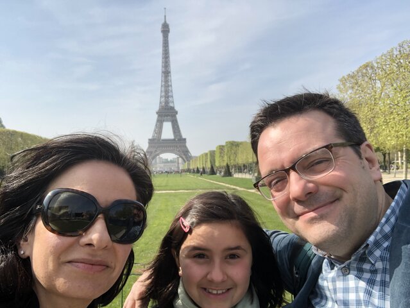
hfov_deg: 56.8
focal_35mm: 32
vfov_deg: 44.2
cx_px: 205
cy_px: 154
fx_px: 379
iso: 20
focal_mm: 2.87
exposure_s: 1/671
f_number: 2.2
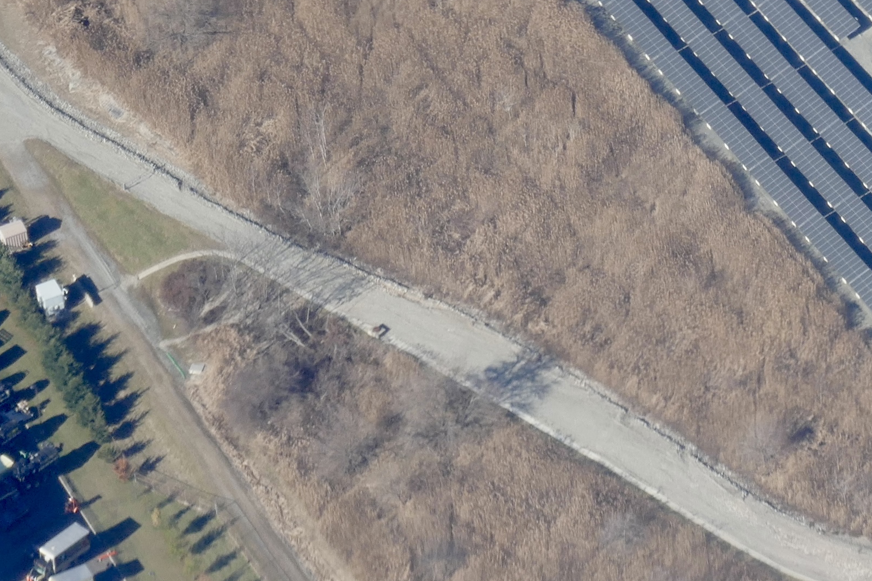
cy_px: -121
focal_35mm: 335
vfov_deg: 4.1
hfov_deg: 6.1
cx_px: 1271
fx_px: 8113
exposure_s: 1/320
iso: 125
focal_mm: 35.6
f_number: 5.1
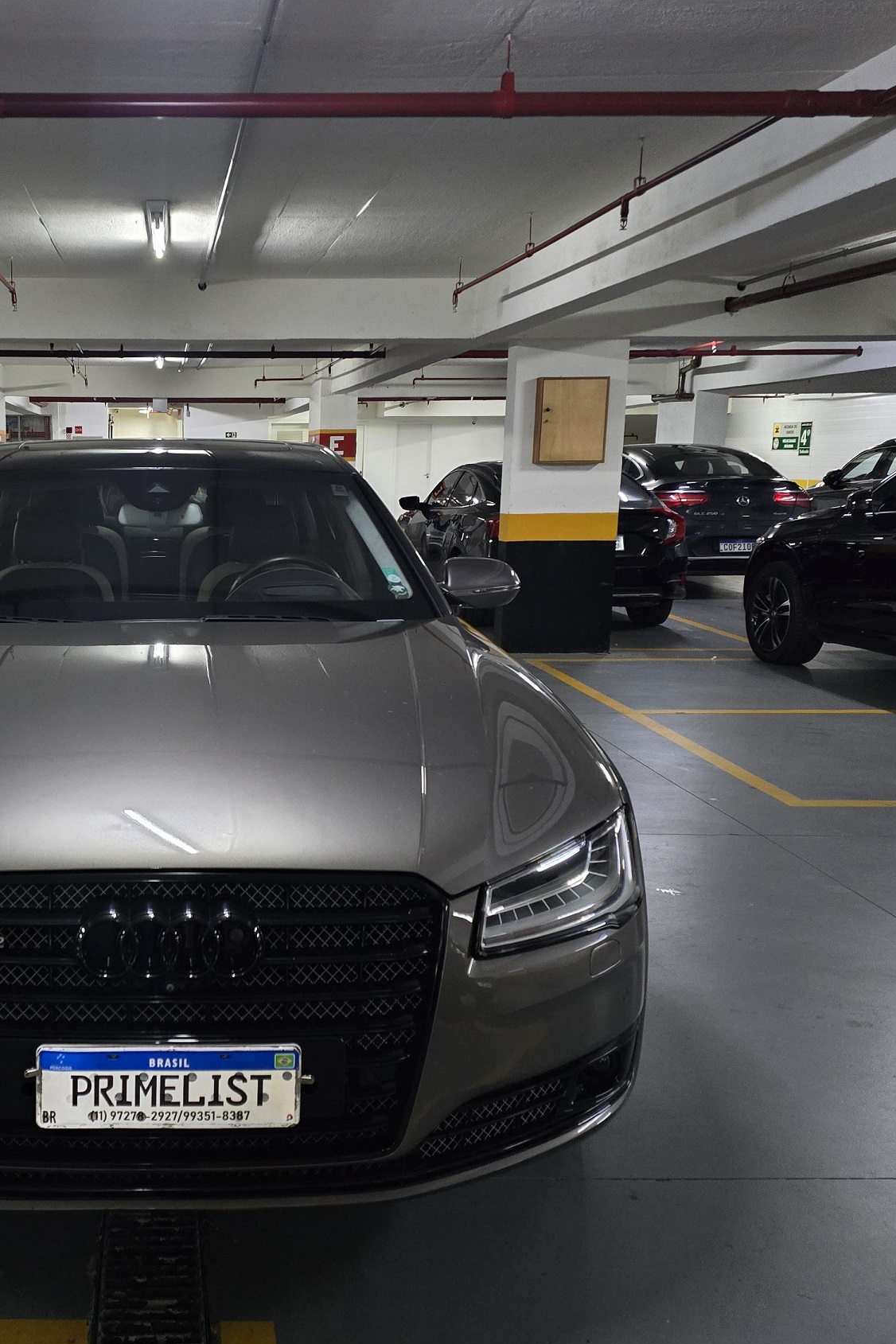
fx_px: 1269
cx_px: 178
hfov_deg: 37.5
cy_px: 676
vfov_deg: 55.8
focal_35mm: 34
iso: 1600
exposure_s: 1/60
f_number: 1.7
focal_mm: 6.3
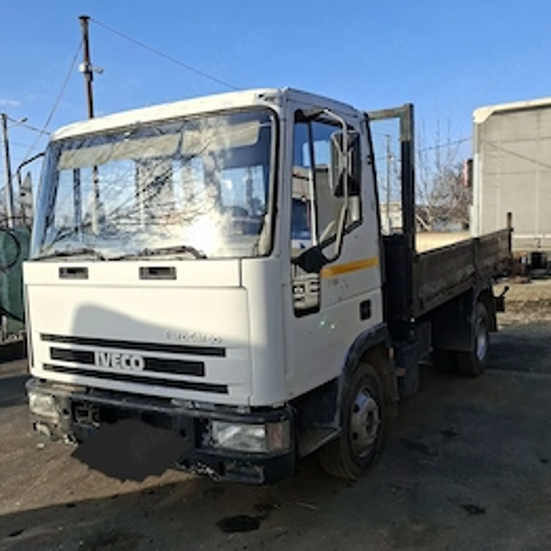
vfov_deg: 52.5
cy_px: 278
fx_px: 558
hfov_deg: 52.5
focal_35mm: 31
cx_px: 269
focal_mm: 5.54
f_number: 1.8
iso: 50
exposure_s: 1/1250
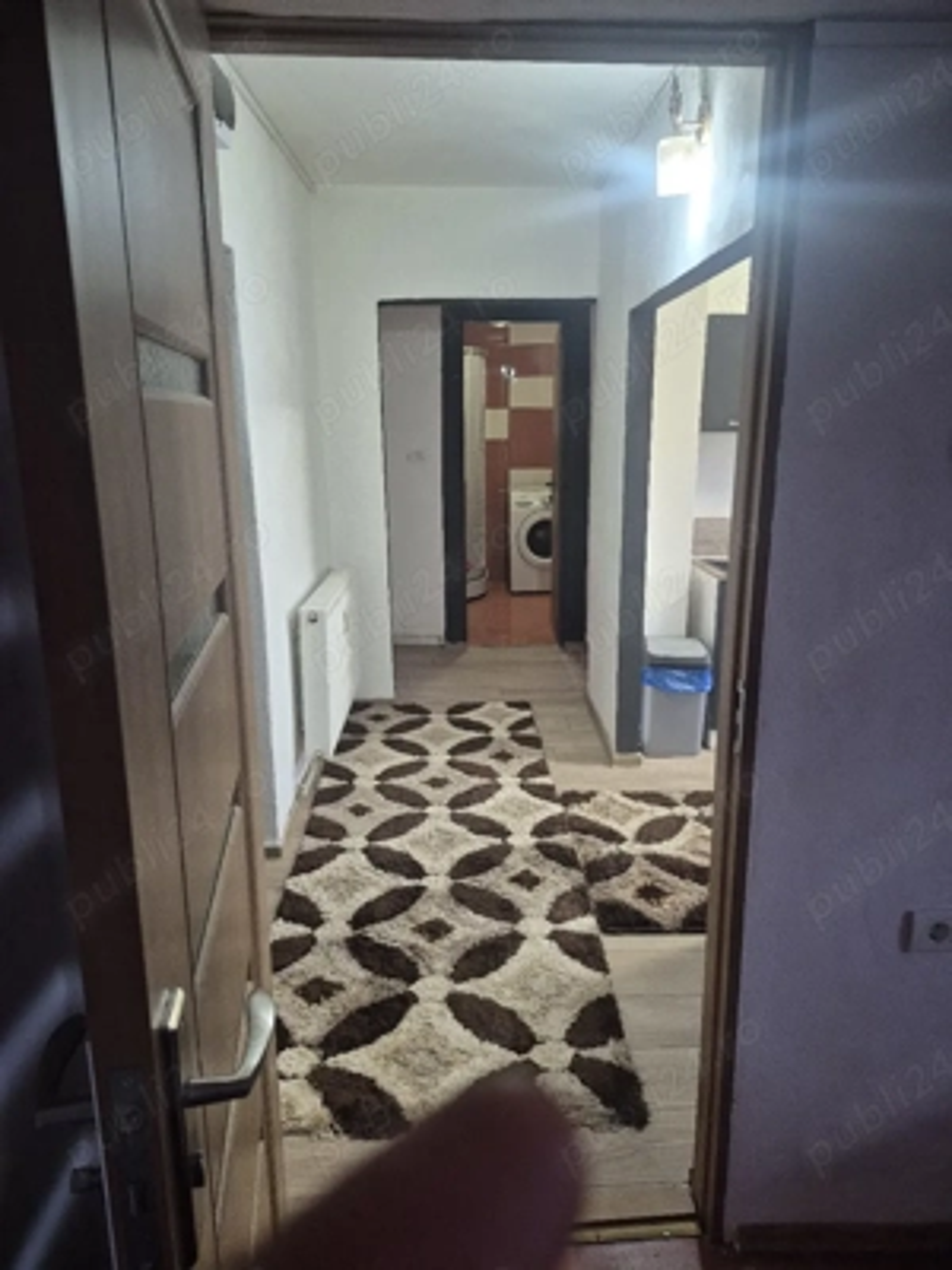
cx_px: 476
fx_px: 843
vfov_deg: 73.9
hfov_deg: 58.9
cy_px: 635
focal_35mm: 23
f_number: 1.8
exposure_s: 1/100
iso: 400
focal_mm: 5.4
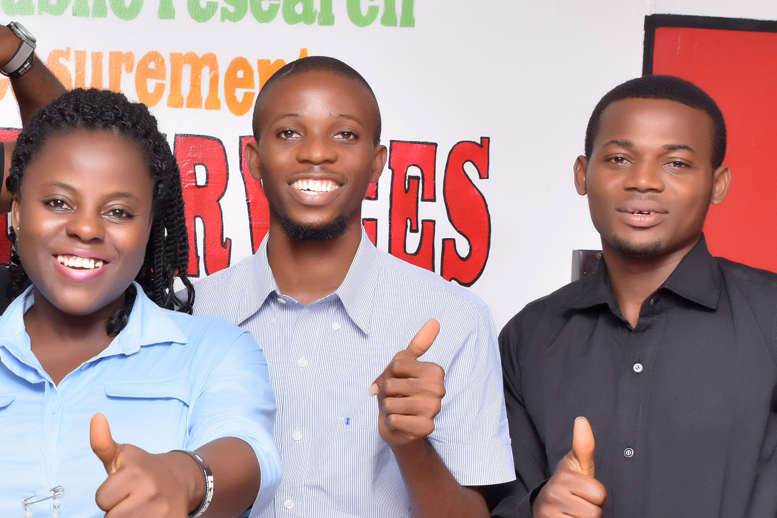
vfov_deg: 15.7
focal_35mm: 87
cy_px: 370
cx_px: -38
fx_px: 1877
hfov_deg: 22.3
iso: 500
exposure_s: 1/320
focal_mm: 24
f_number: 5.6
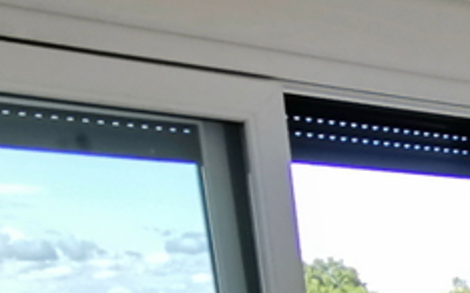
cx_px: 826
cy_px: 616
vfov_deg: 12.8
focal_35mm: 87
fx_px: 1114
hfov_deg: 18.8
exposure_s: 1/120
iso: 100
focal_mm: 2.35
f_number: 2.2
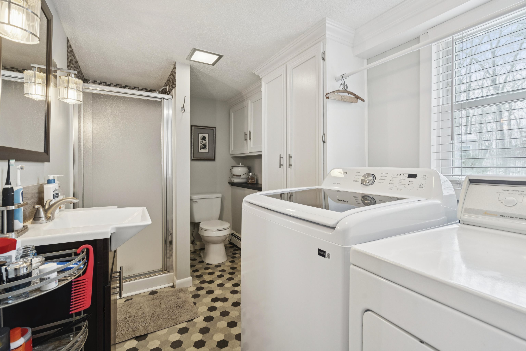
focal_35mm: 16
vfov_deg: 73.7
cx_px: 263
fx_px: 234
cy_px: 176
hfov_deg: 96.7
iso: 640
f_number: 8
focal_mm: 16
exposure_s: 1/5
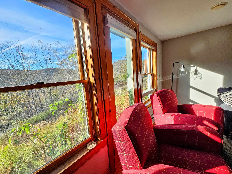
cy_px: 87
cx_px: 116
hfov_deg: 106.2
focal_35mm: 13
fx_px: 87
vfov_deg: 89.9
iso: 64
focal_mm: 2.2
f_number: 2.2
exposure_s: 1/264
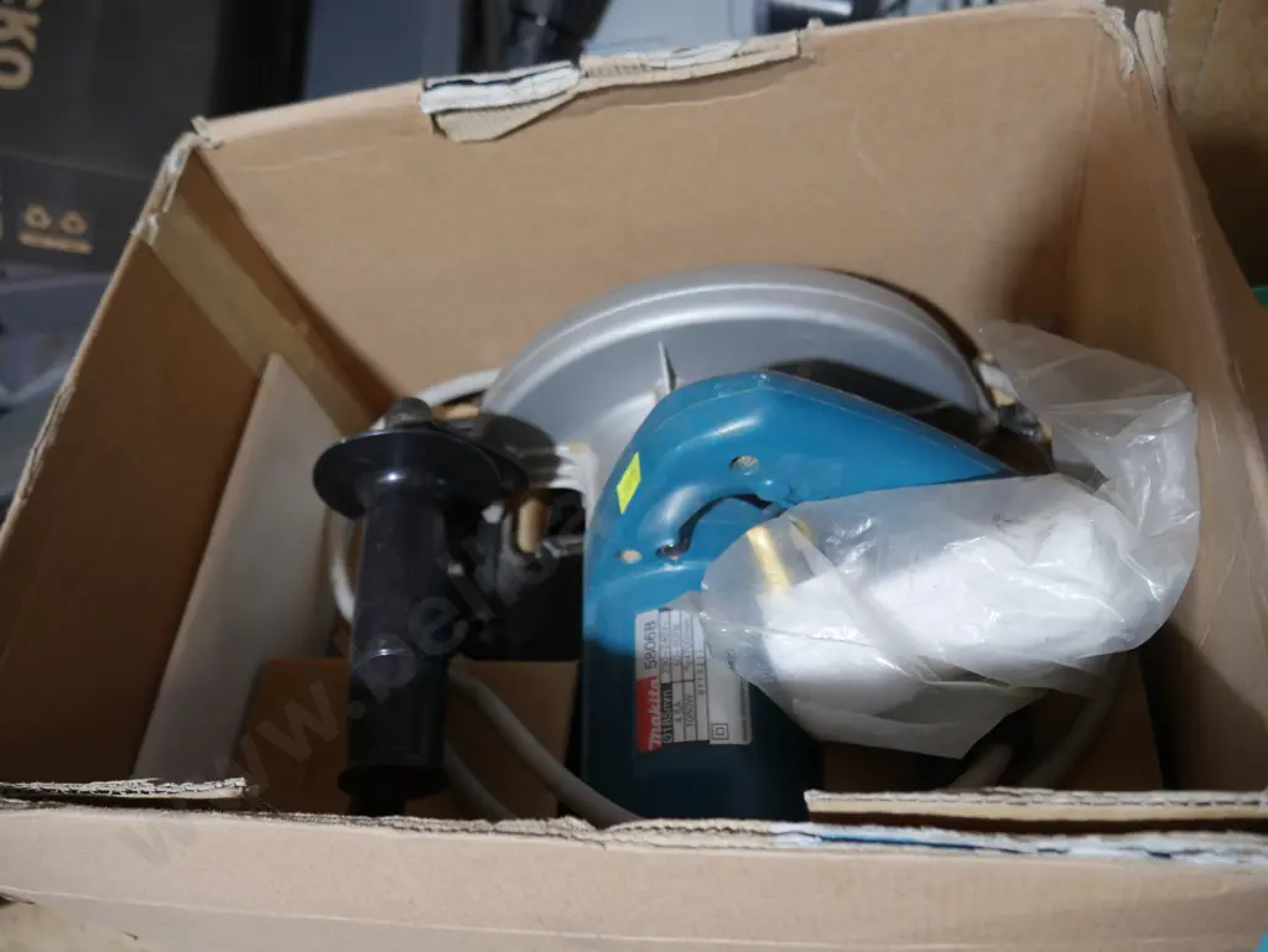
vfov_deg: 49.8
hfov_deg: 63.4
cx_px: 634
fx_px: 1026
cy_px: 476
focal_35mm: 28
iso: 400
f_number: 3.5
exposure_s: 1/60
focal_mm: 14
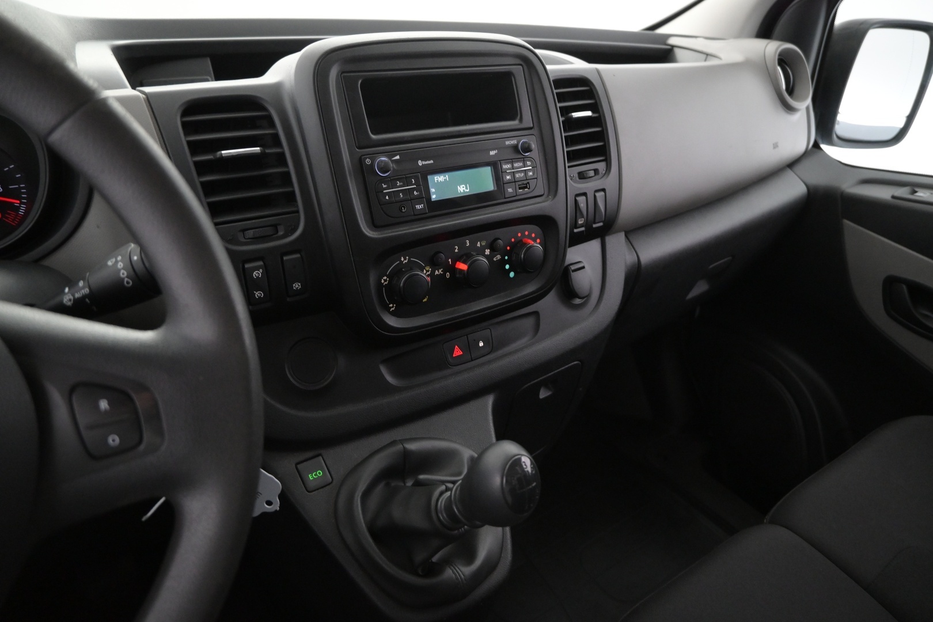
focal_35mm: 24
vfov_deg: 53.1
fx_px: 622
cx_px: 466
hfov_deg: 73.7
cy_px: 311
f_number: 3.5
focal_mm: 16
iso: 2500
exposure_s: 1/40
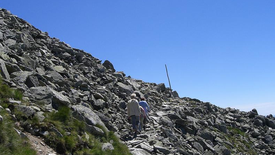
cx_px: 137
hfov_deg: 48.4
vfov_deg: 28.3
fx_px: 306
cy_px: 95
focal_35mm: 42
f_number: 4.4
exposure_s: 1/800
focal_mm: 6.3
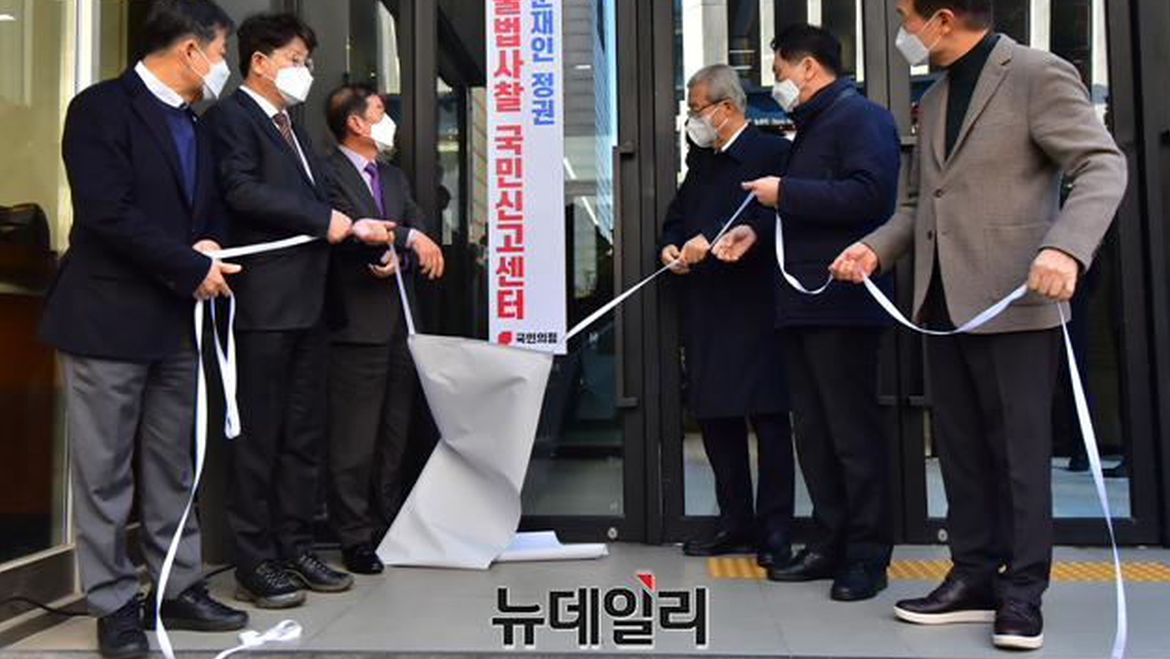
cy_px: 285
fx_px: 962
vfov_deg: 37.7
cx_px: 595
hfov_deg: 62.6
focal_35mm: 31
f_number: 7.1
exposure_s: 1/400
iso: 1600
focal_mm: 29
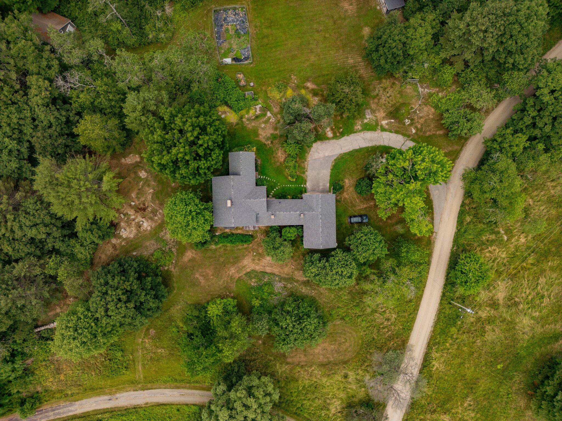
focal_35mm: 24
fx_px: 390
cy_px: 210
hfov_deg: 71.6
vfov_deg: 56.8
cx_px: 281
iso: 100
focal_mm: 6.72
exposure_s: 1/1250
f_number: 1.7
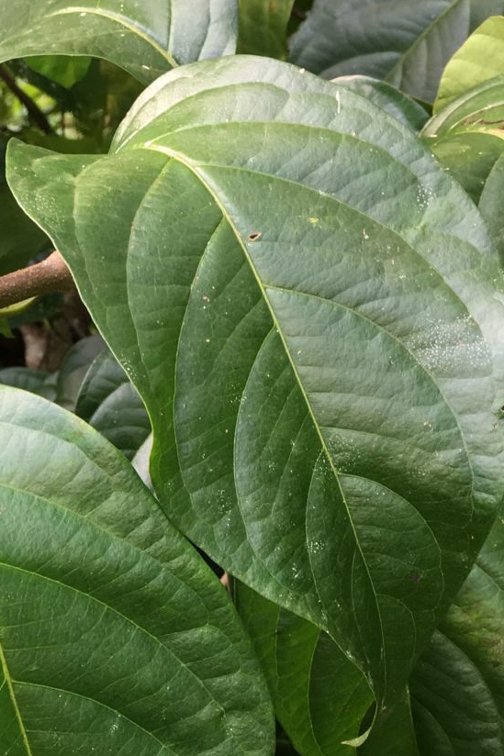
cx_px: -163
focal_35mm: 75
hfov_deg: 17.0
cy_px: 591
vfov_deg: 26.6
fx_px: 1576
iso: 25
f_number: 2.2
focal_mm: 4.15
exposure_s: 1/60
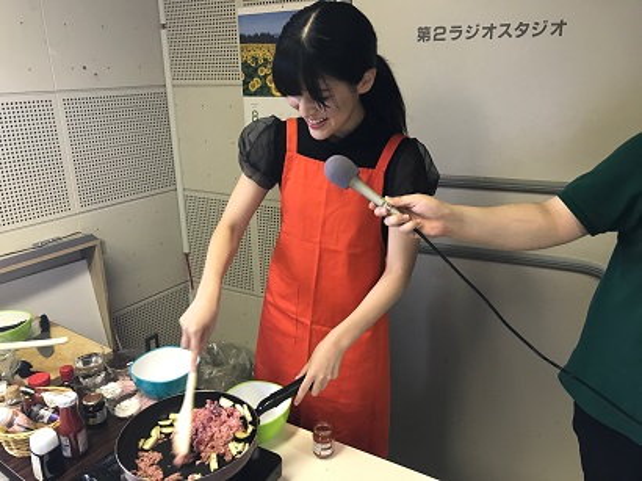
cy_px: 240
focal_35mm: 28
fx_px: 519
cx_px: 321
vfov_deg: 49.7
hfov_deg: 63.5
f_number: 1.8
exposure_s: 1/17
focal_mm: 3.99
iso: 40
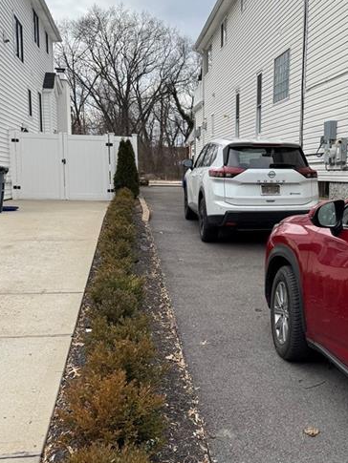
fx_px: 509
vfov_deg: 49.0
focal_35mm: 38
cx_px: 253
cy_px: 242
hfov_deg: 37.0
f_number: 1.78
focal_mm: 6.76
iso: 80
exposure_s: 1/2331
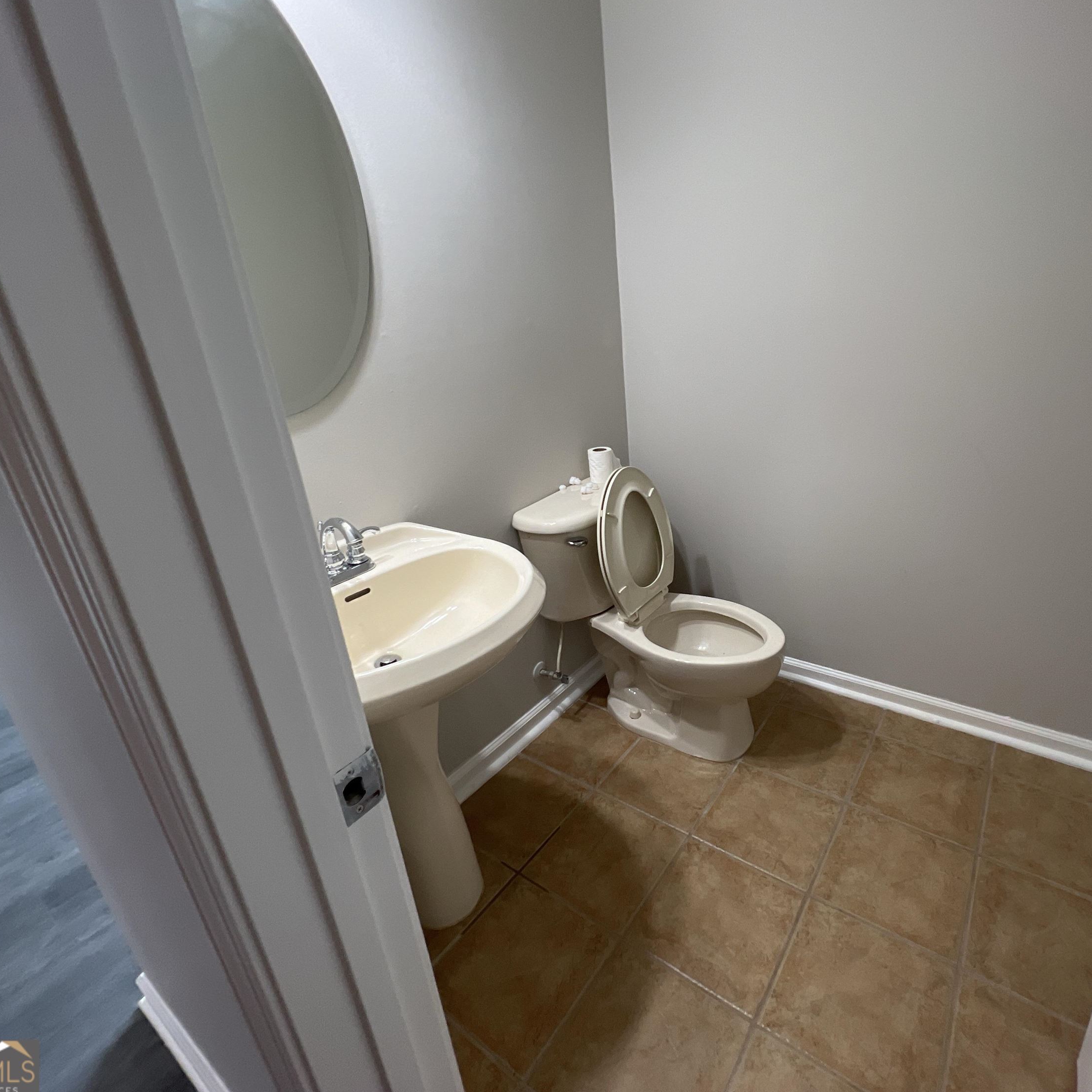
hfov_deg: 86.8
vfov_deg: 87.4
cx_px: 629
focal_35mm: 16
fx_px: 571
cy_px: 526
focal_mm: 1.57
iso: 80
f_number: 1.8
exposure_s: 1/30
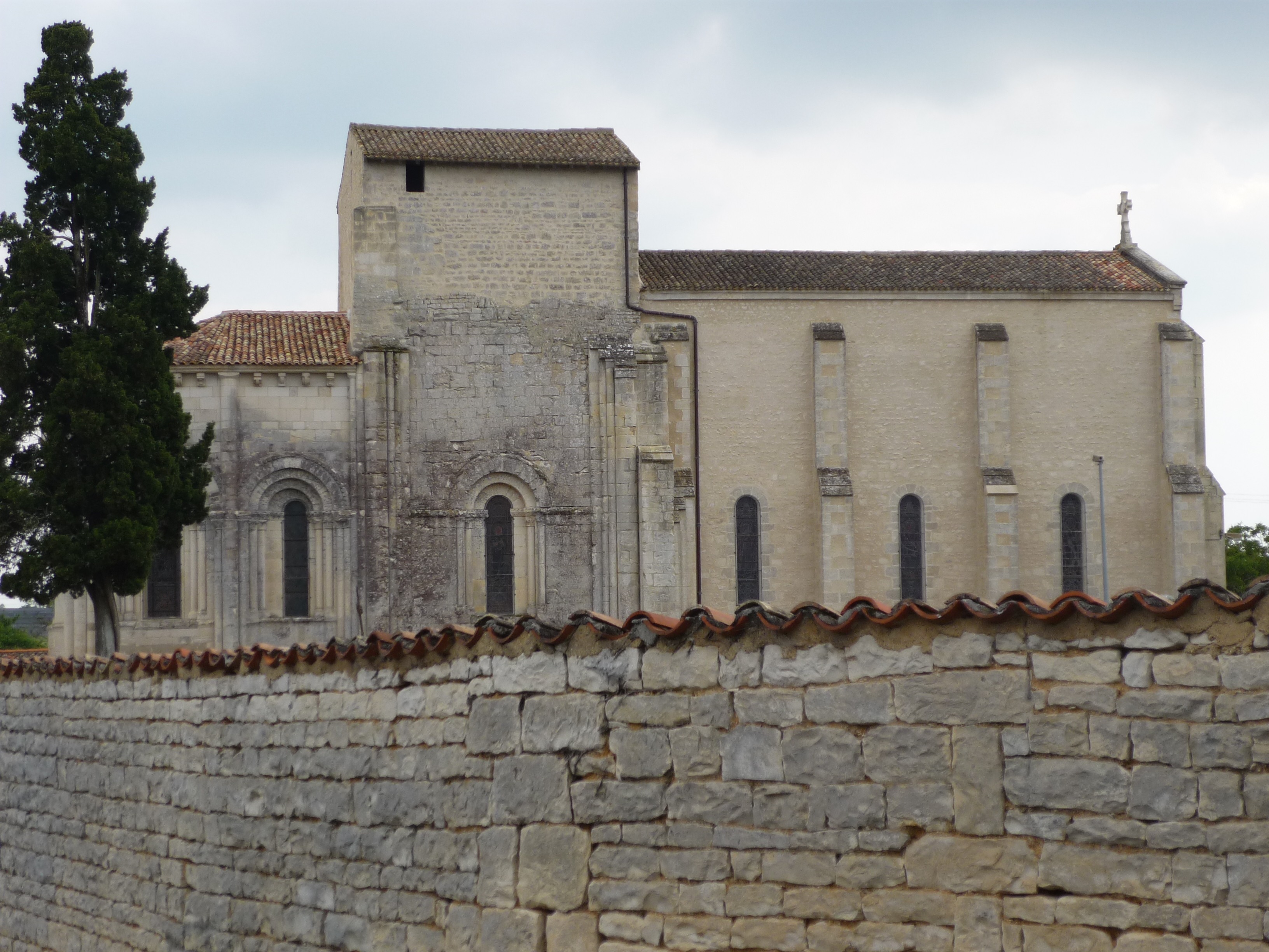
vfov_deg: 21.9
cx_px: 634
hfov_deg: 29.0
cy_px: 476
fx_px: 2456
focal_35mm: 67
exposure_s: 1/500
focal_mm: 11.1
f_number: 3.9
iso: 100
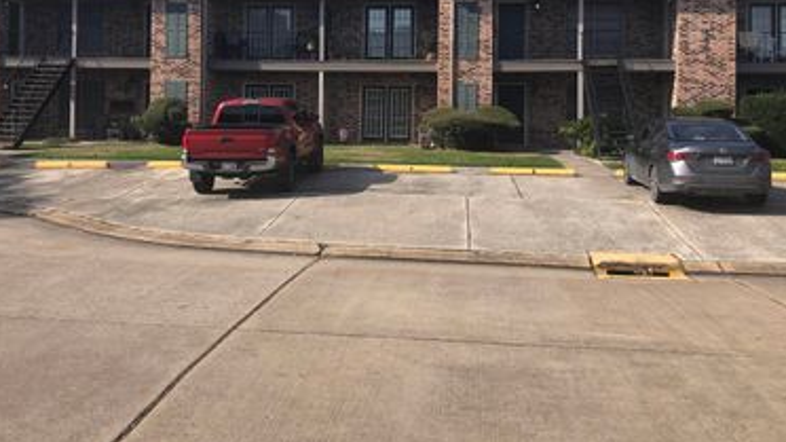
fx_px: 854
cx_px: 351
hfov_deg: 49.3
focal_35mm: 41
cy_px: 105
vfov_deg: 28.5
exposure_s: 1/1779
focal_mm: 3.99
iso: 20
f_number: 1.8
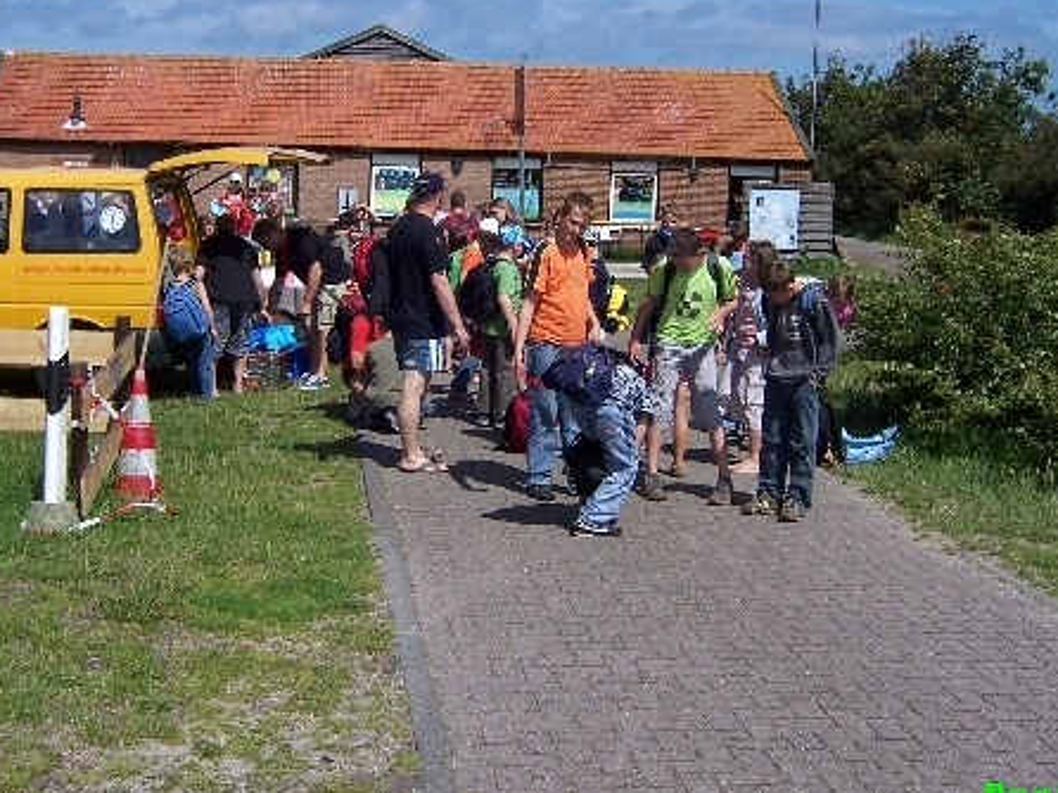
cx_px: 434
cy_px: 279
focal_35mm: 52
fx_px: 1588
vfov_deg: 27.9
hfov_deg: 36.7
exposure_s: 1/800
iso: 80
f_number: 4.5
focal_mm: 6.2
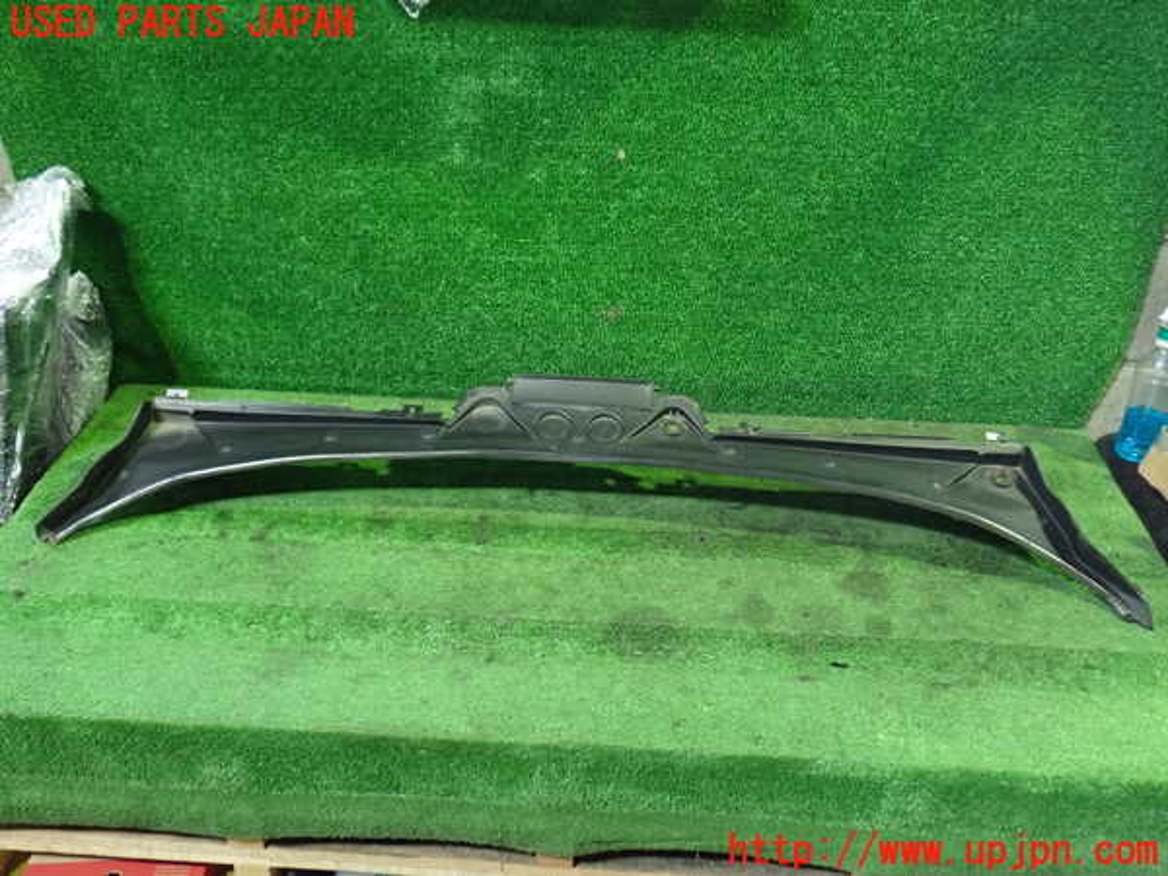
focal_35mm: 30
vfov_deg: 46.8
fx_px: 1012
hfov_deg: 60.0
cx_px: 584
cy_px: 438
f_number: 2.3
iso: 640
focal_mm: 5.4
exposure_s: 1/30
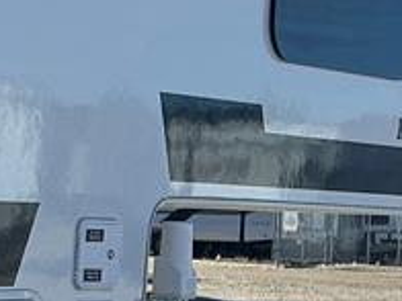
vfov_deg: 9.4
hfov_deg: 10.6
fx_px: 1823
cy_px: 254
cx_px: -599
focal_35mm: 157
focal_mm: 6.86
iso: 80
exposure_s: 1/4762
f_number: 1.78
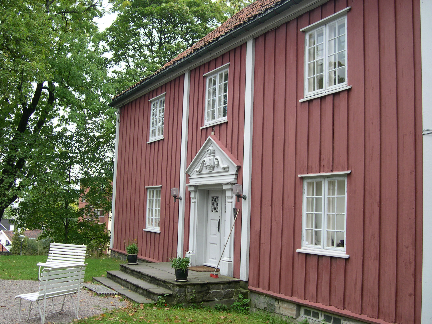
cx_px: 216
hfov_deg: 49.0
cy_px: 162
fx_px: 474
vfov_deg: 37.7
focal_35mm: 38
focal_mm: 8
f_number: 2.8
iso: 100
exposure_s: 1/153
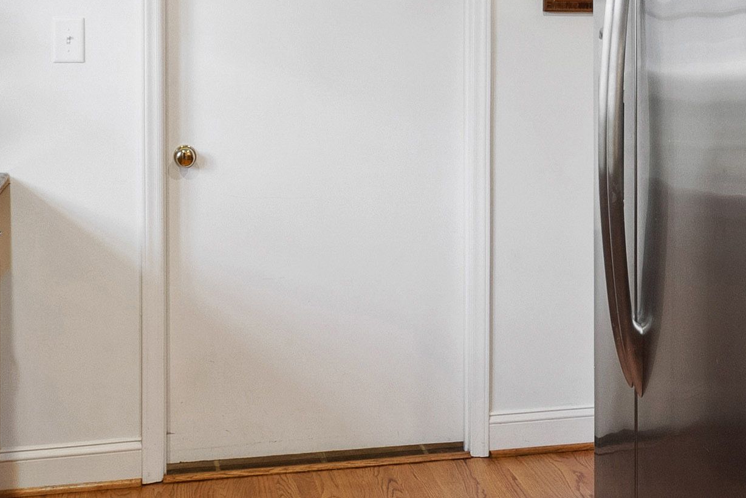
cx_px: 573
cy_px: 32
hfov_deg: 29.1
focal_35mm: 68
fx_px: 1409
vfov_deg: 19.6
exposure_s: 1
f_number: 8
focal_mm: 10
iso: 100
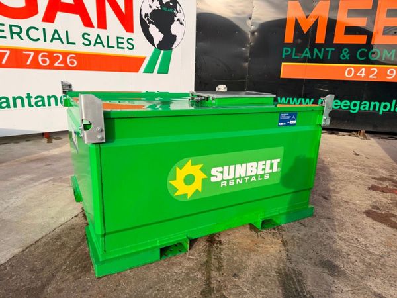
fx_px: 275
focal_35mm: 24
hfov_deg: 71.6
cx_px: 198
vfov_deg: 56.8
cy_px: 149
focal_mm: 6.76
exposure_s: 1/2299
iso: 80
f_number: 1.78
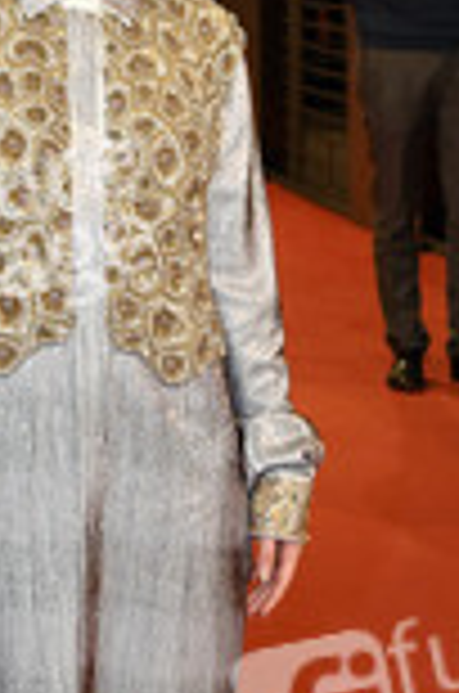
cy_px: 472
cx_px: 54
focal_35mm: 125
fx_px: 2401
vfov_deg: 16.4
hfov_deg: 10.9
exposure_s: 1/200
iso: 1600
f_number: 5
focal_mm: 32
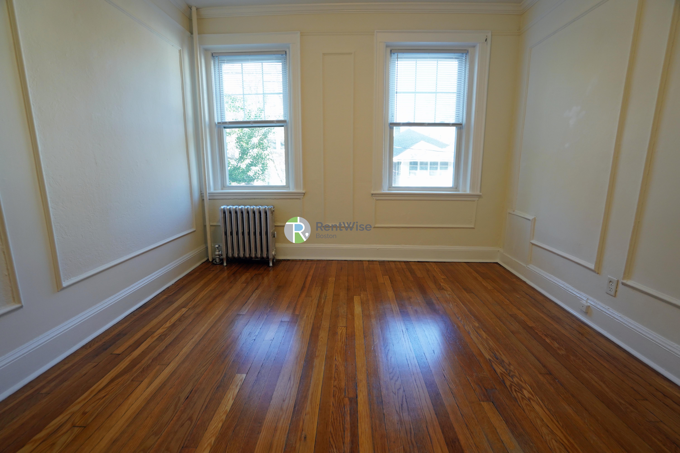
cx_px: 340
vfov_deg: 73.7
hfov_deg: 96.7
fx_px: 302
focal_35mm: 16
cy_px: 226
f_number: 5
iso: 1000
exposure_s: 1/80
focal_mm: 16
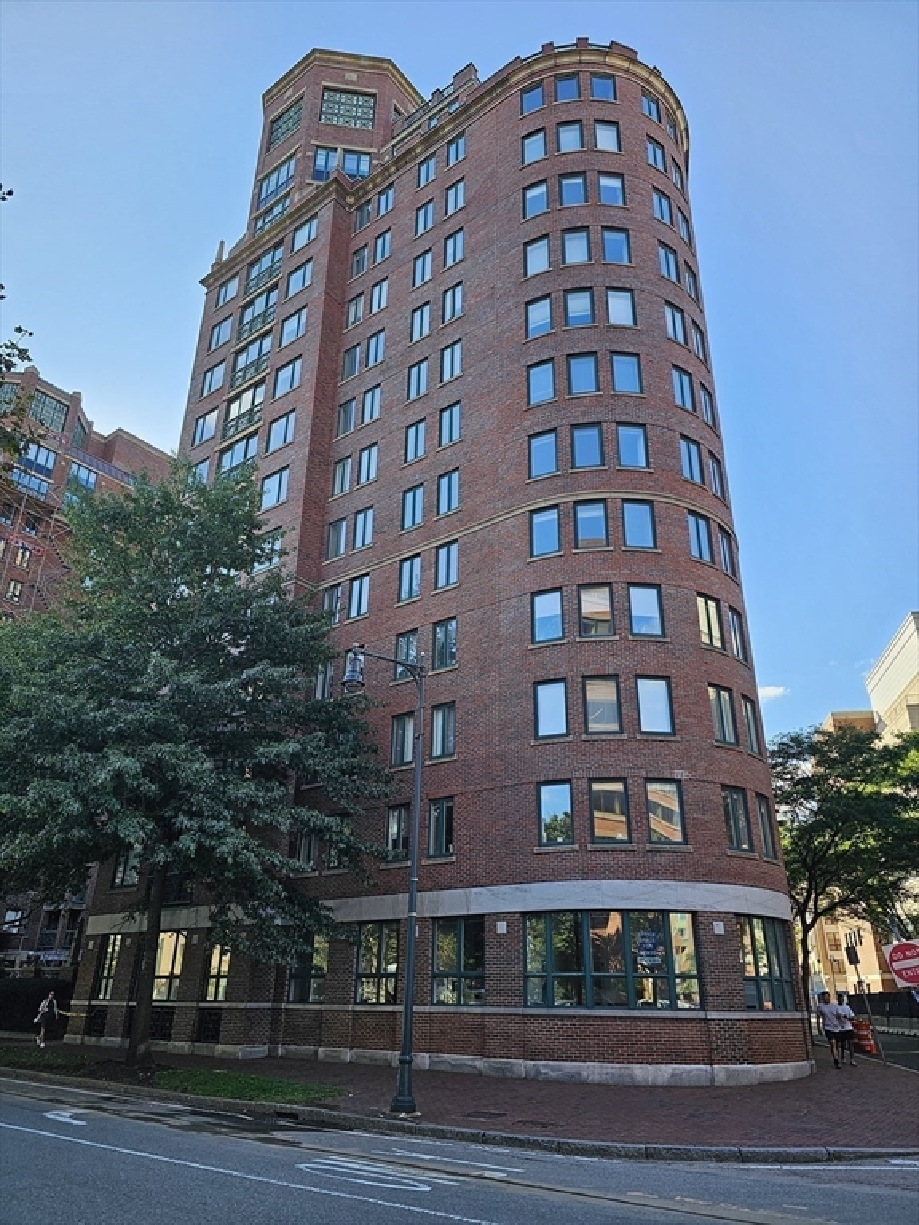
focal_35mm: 23
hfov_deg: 58.9
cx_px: 460
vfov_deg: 73.9
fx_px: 814
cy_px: 612
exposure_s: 1/393
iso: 20
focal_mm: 6.3
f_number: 1.7
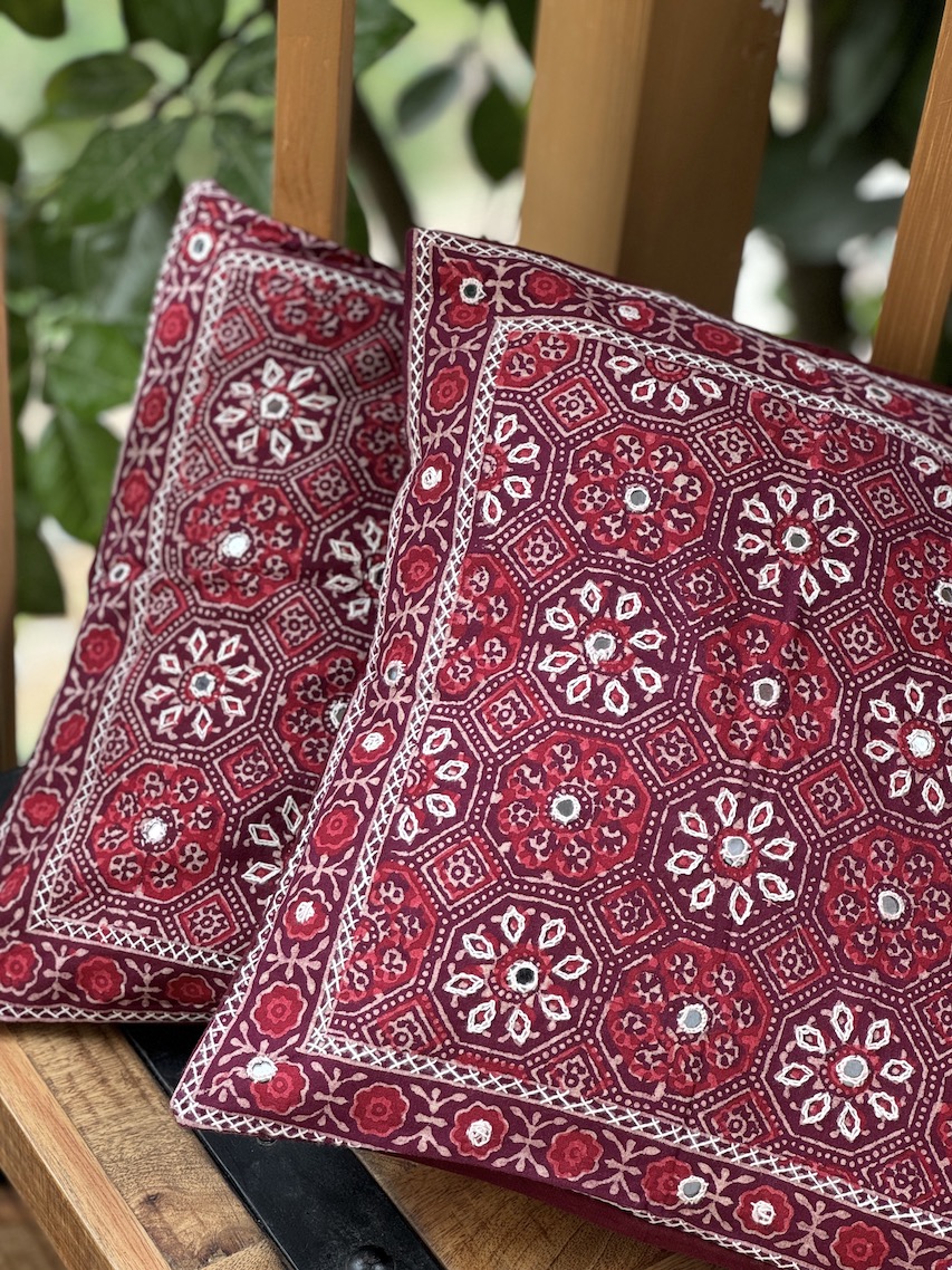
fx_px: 2825
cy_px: 635
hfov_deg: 19.1
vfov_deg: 25.3
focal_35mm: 77
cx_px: 476
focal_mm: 9
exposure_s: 1/99
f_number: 2.8
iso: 160
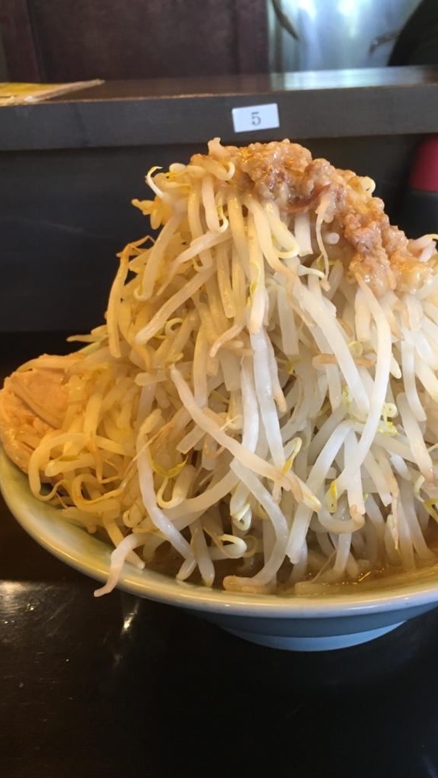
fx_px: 660
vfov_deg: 61.0
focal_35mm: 32
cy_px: 388
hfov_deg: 36.4
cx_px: 280
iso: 125
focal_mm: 4.15
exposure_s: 1/30
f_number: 2.2
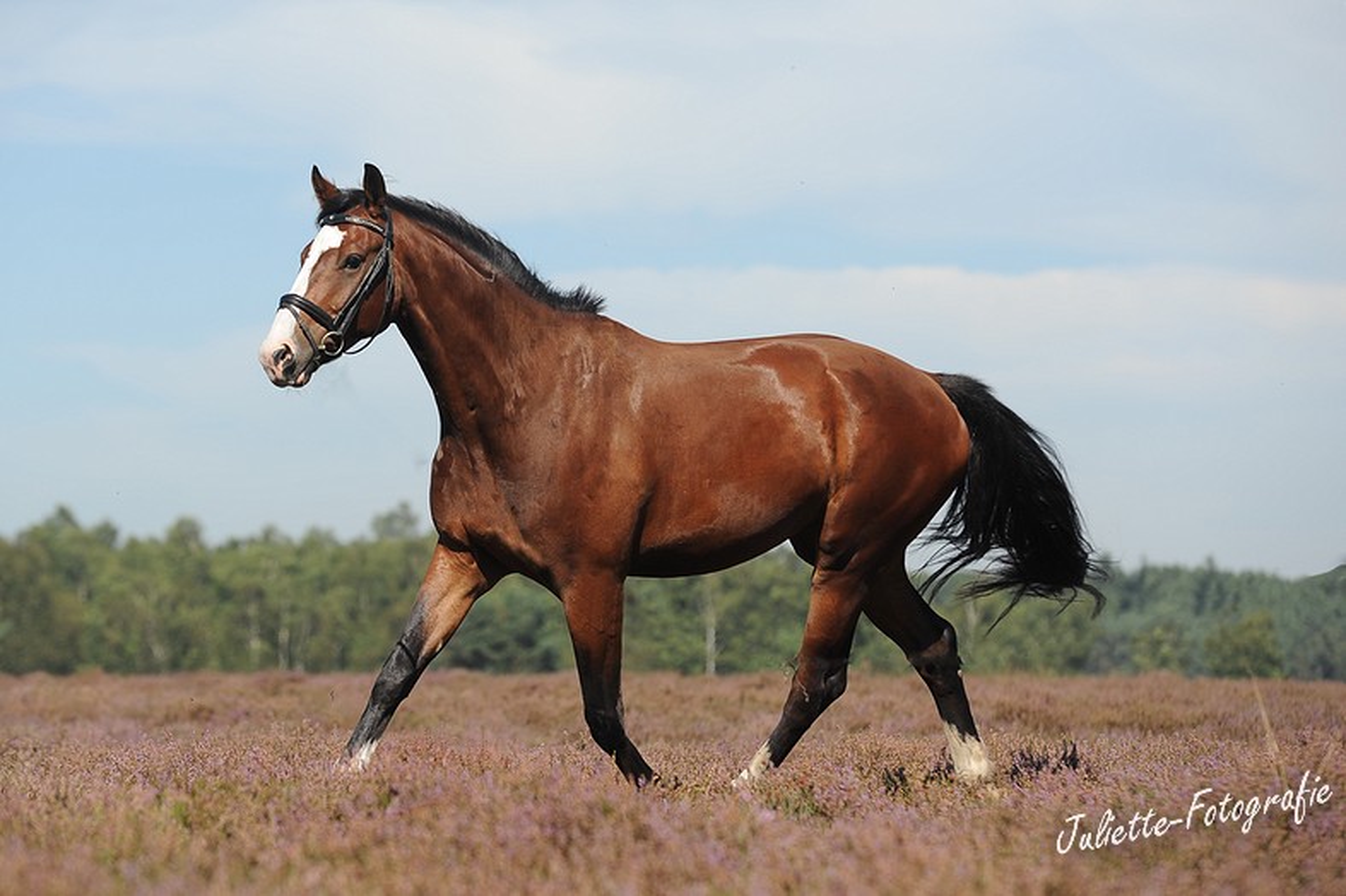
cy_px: 448
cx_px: 673
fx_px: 5419
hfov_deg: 14.2
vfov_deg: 9.5
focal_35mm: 145
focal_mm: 145
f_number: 5
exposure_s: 1/1600
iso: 200
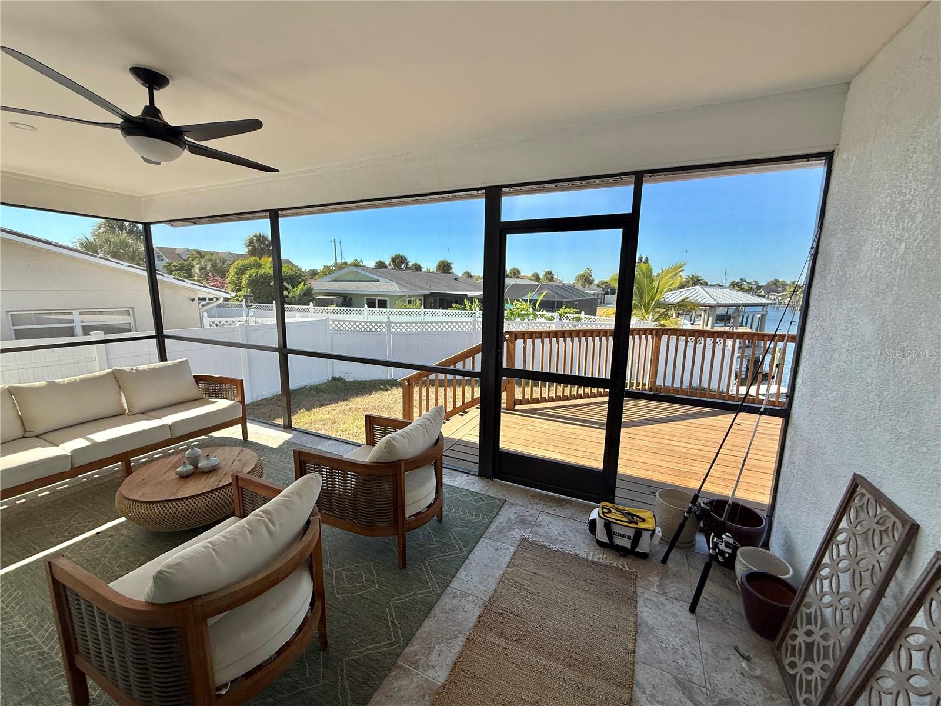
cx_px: 470
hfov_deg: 102.1
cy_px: 353
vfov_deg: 85.7
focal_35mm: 14
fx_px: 381
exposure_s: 1/901
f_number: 2.2
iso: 50
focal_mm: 2.22
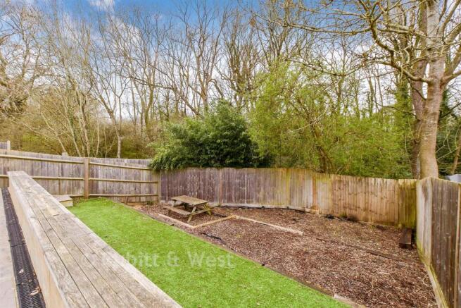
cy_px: 154
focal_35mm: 15
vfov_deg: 77.4
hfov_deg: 100.4
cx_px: 230
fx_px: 192
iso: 400
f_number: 8
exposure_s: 1/250
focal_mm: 10
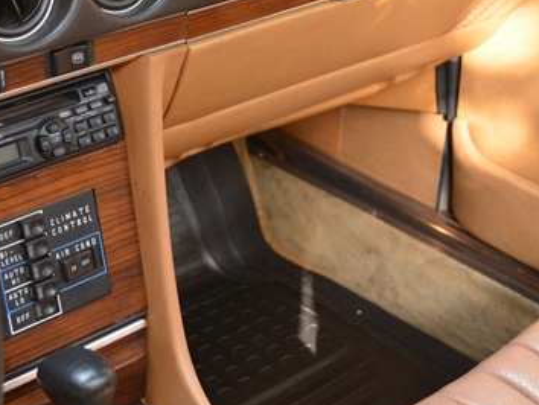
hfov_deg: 26.9
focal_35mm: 71
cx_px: 97
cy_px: 166
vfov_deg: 20.8
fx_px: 1103
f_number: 4.5
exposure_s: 1/60
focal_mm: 29
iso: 450
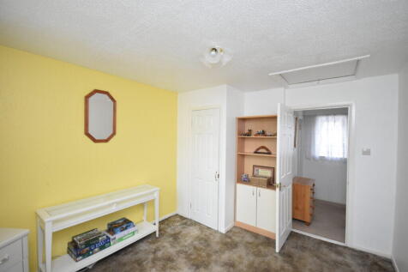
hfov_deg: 100.4
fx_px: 170
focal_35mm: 15
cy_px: 136
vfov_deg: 77.3
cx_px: 204
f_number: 4
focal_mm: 10
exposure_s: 1/60
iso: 2200
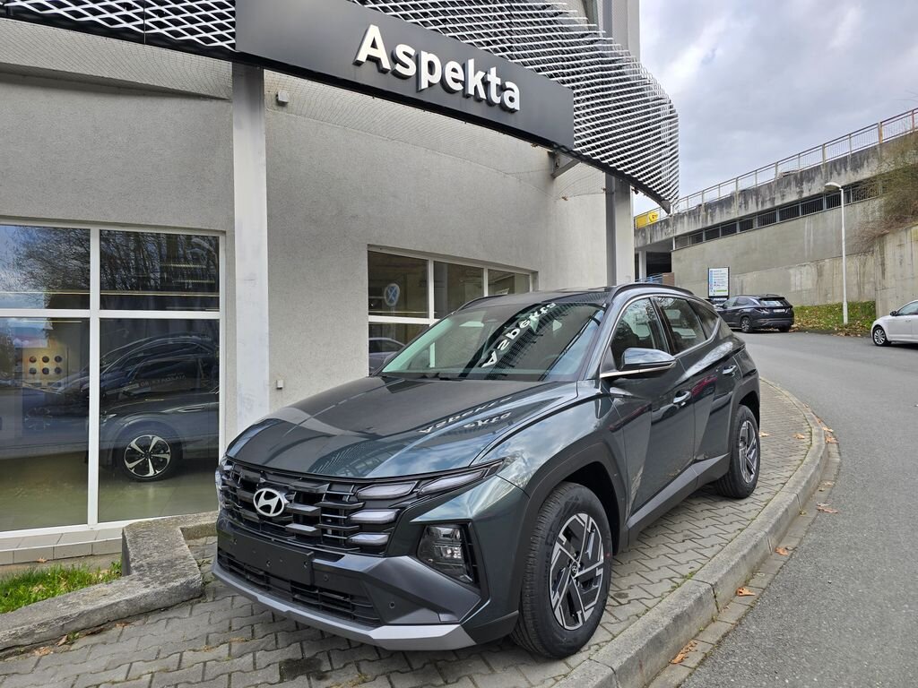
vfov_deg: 58.9
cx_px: 459
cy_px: 344
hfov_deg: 73.9
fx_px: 610
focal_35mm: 23
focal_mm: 6.3
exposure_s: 1/280
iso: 12
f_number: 1.7
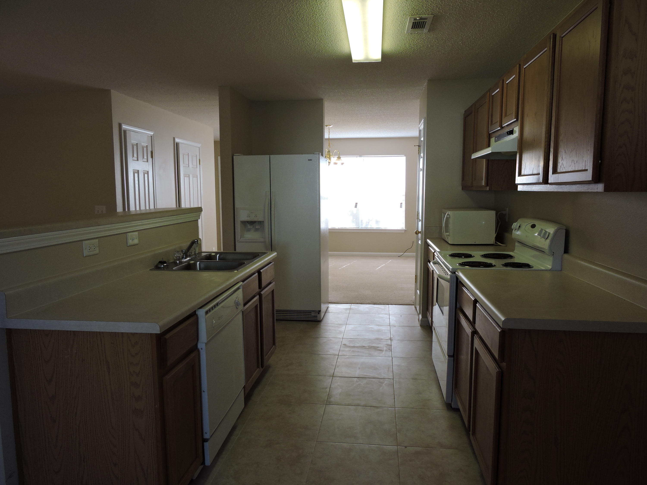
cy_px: 242
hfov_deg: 71.6
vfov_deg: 56.8
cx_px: 324
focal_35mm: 24
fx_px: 449
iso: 100
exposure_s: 1/60
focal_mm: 4.3
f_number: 3.3
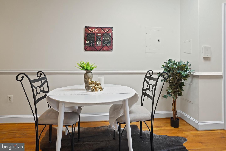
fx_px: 119
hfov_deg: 86.9
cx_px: 113
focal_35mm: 19
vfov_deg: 64.6
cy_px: 76
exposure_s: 1/50
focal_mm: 19
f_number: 4
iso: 1600
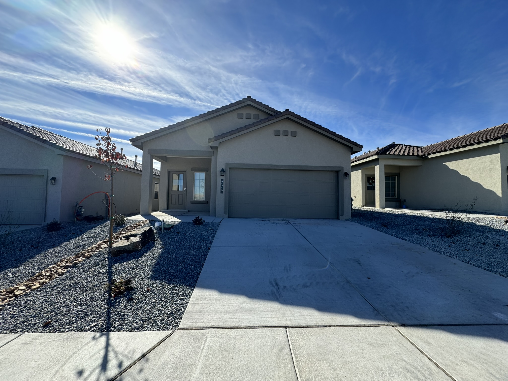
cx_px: 254
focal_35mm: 14
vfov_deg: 85.7
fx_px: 205
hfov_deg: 102.1
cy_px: 190
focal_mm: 2.22
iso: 40
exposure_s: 1/779
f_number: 2.2
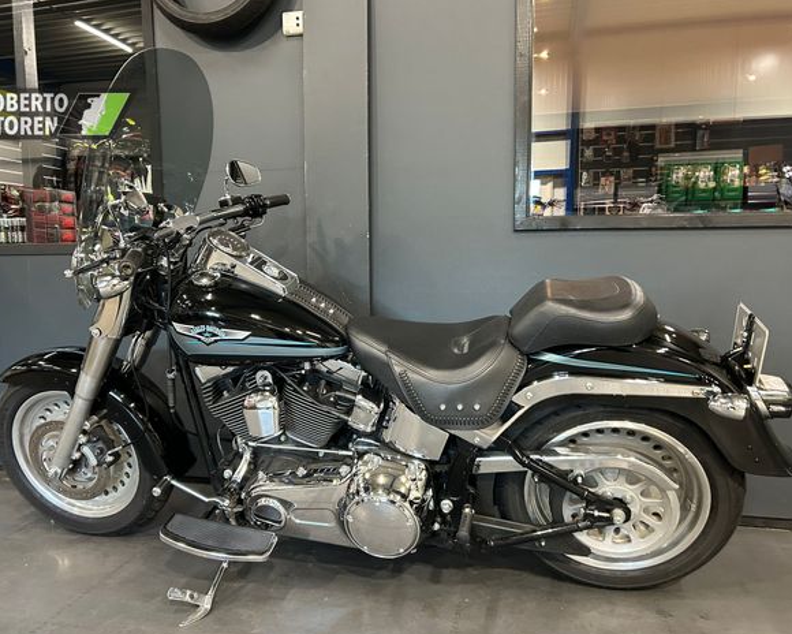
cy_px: 325
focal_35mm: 28
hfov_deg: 62.2
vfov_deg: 51.5
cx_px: 382
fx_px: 656
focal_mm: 5.7
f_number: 1.5
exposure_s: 1/50
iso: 400
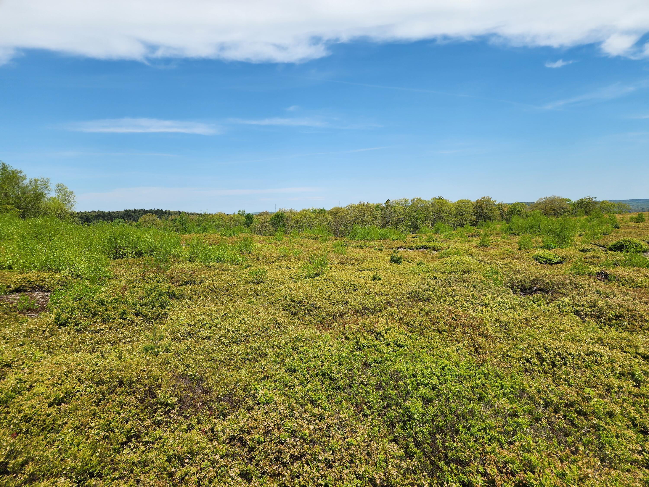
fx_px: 431
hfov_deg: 73.9
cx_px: 324
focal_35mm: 23
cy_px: 244
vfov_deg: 58.9
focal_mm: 6.4
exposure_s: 1/1453
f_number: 1.8
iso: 12
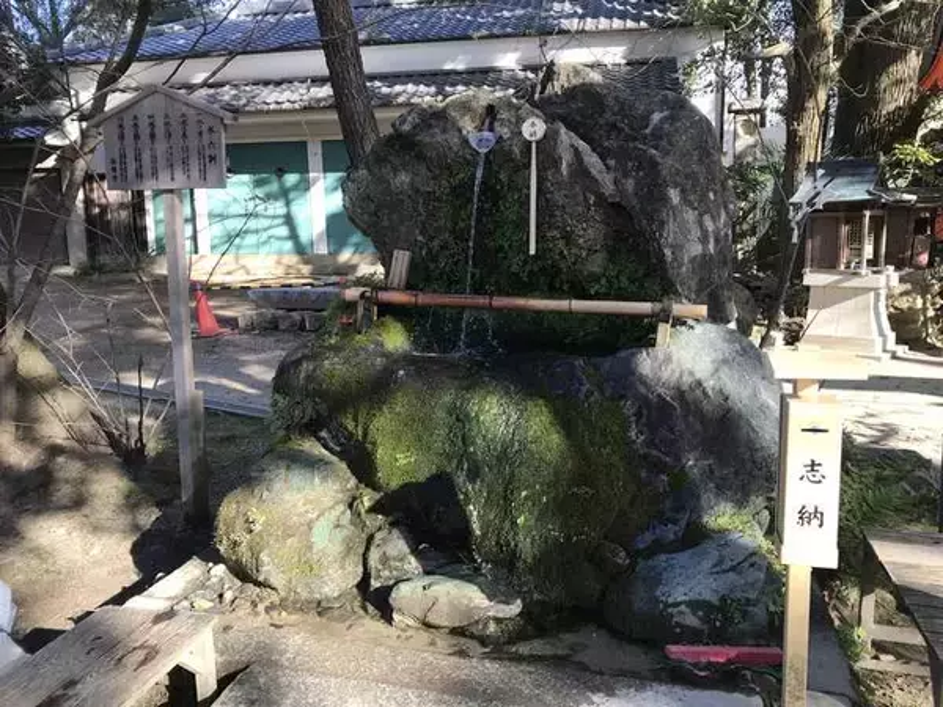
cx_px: 472
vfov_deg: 49.7
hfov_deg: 63.4
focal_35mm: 28
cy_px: 354
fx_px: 763
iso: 20
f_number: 1.8
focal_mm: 3.99
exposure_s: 1/334
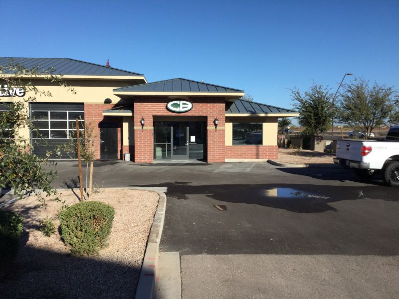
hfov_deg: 58.4
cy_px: 150
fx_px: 357
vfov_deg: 45.4
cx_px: 200
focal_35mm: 31
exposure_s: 1/1235
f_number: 2.4
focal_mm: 3.3
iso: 25
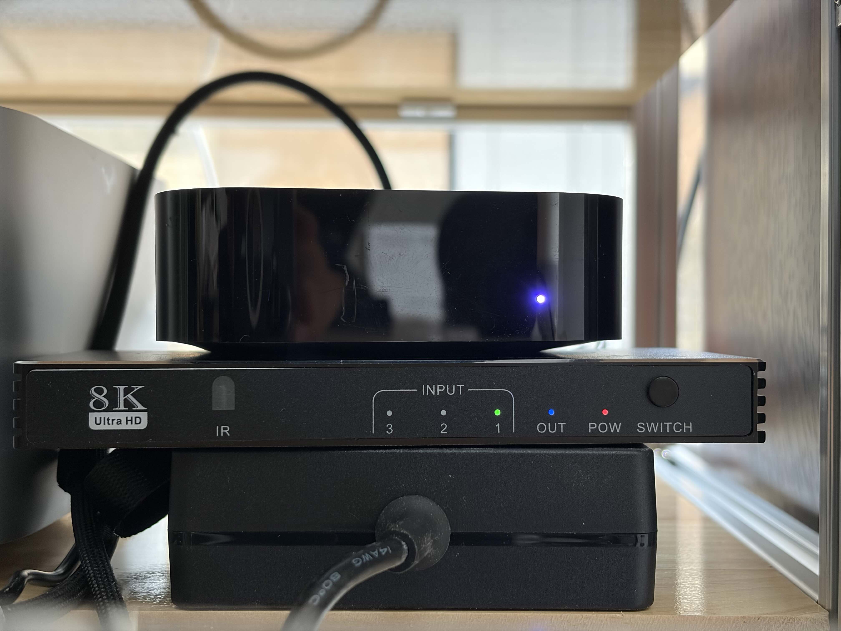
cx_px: 420
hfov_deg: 36.8
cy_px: 316
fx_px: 1263
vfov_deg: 28.0
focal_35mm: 52
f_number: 1.6
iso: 160
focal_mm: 5.96
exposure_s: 1/38
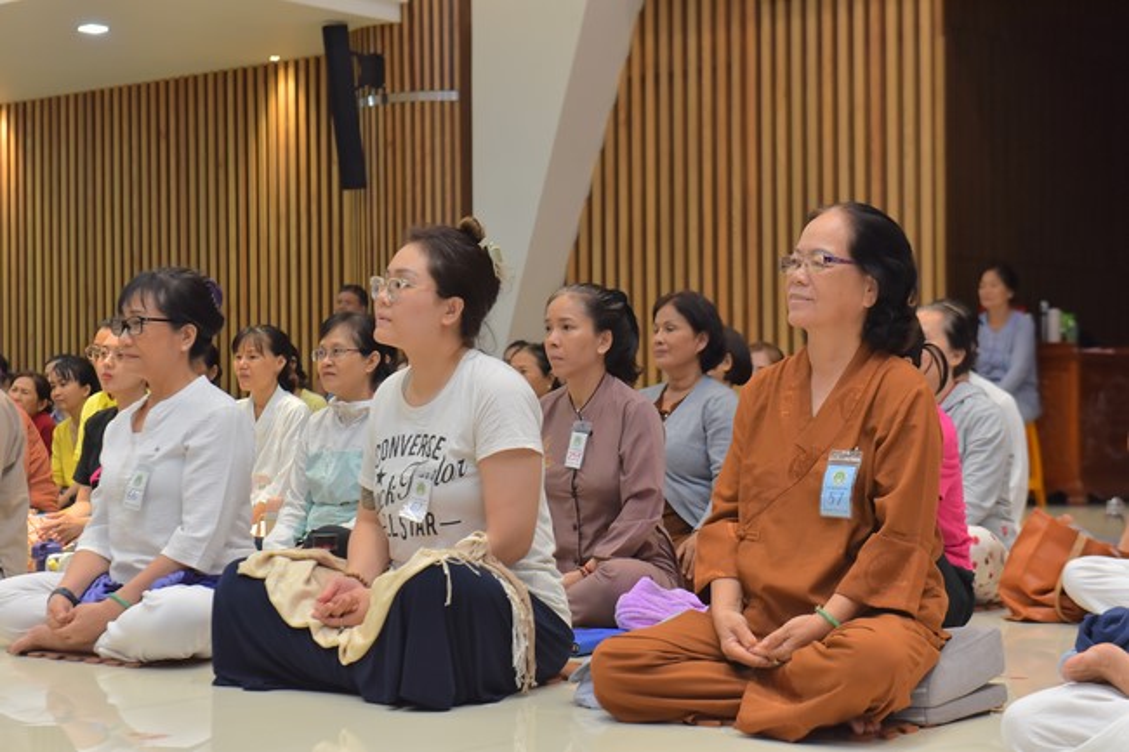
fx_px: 2195
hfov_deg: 28.9
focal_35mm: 70
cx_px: 564
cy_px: 376
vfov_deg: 19.4
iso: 1250
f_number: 5
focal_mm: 70
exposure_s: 1/125
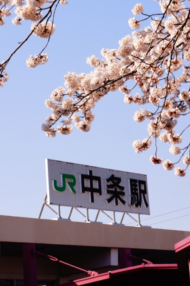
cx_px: 111
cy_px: 59
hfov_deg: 12.7
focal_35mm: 108
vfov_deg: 18.8
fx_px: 856
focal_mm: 39
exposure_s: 1/320
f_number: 9
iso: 100
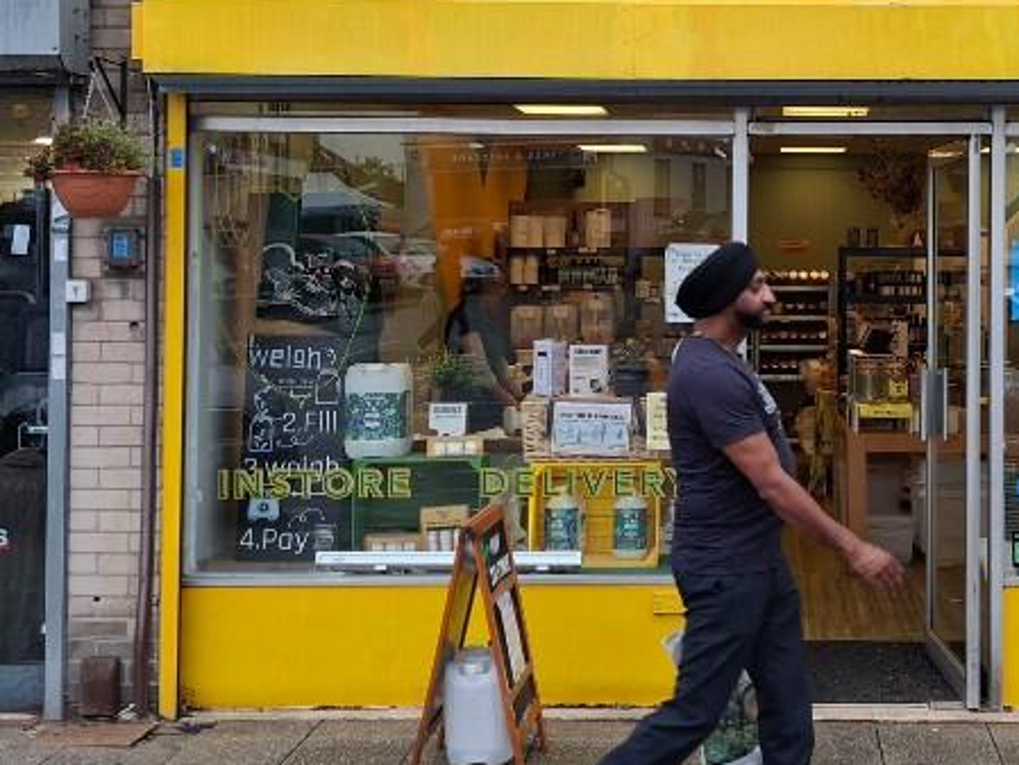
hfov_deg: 33.1
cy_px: 229
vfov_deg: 25.5
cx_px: 763
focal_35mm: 57
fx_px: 1678
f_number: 1.8
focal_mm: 4.69
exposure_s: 1/175
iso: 32
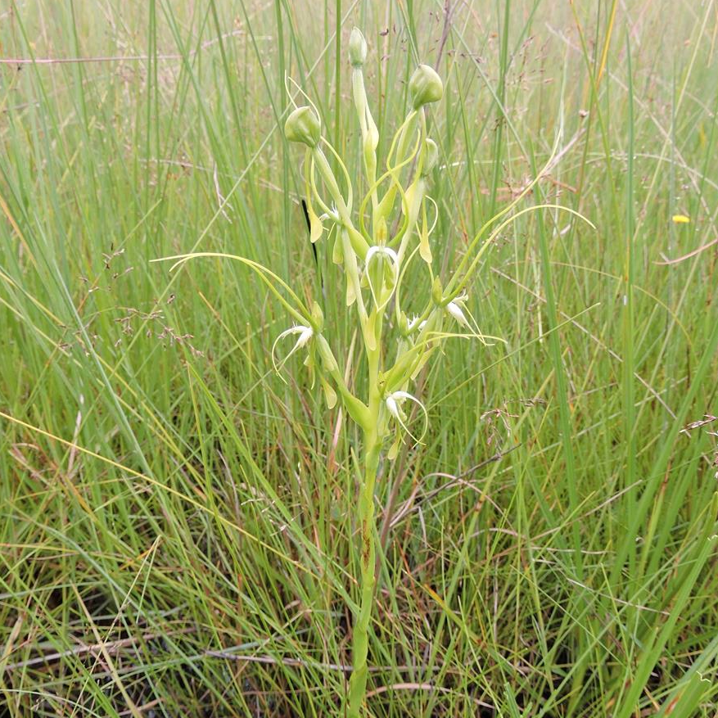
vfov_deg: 55.3
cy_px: 422
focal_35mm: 29
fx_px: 681
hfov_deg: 55.6
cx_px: 365
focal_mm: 4.3
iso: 100
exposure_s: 1/200
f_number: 3.3
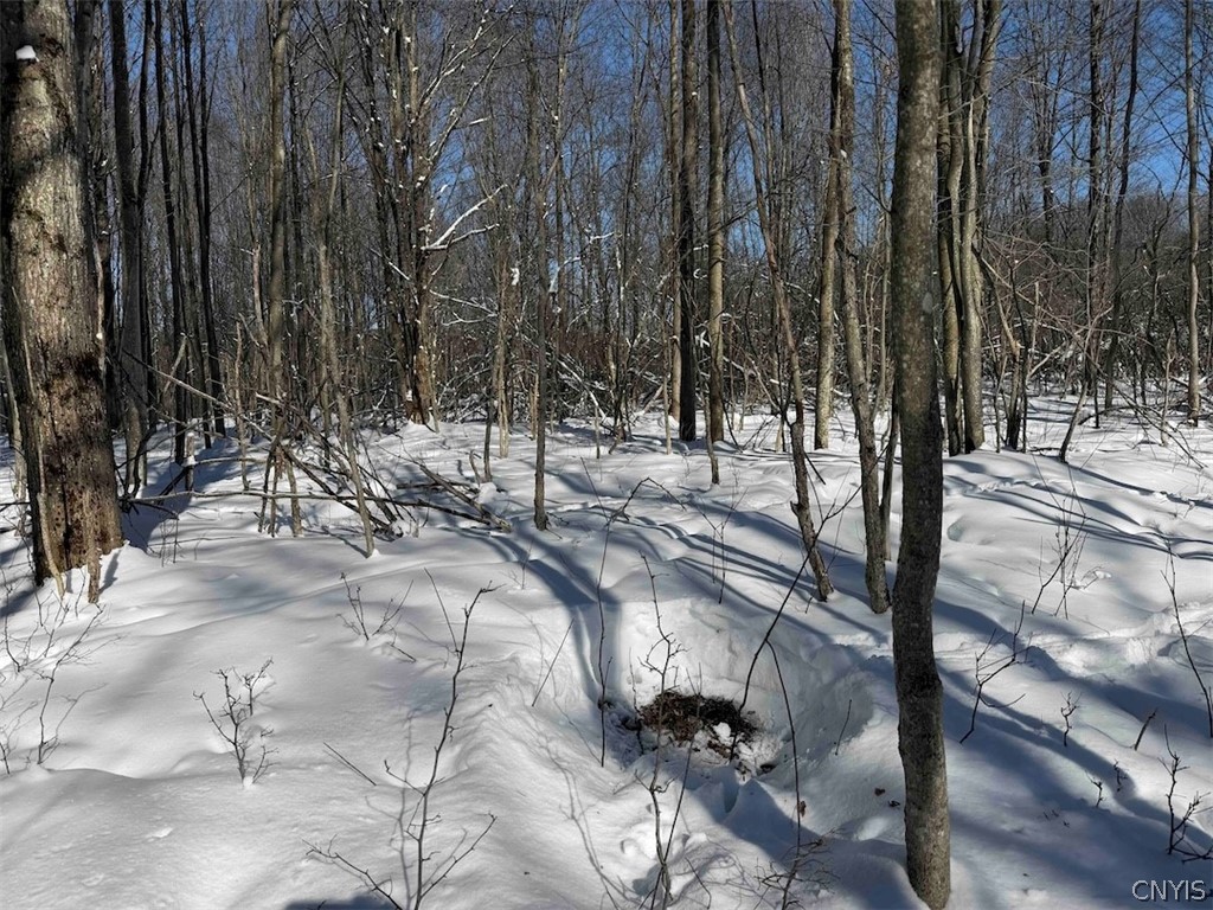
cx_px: 606
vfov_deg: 56.8
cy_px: 455
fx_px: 841
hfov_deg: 71.6
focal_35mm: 24
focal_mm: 6.76
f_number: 1.78
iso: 80
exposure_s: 1/10309
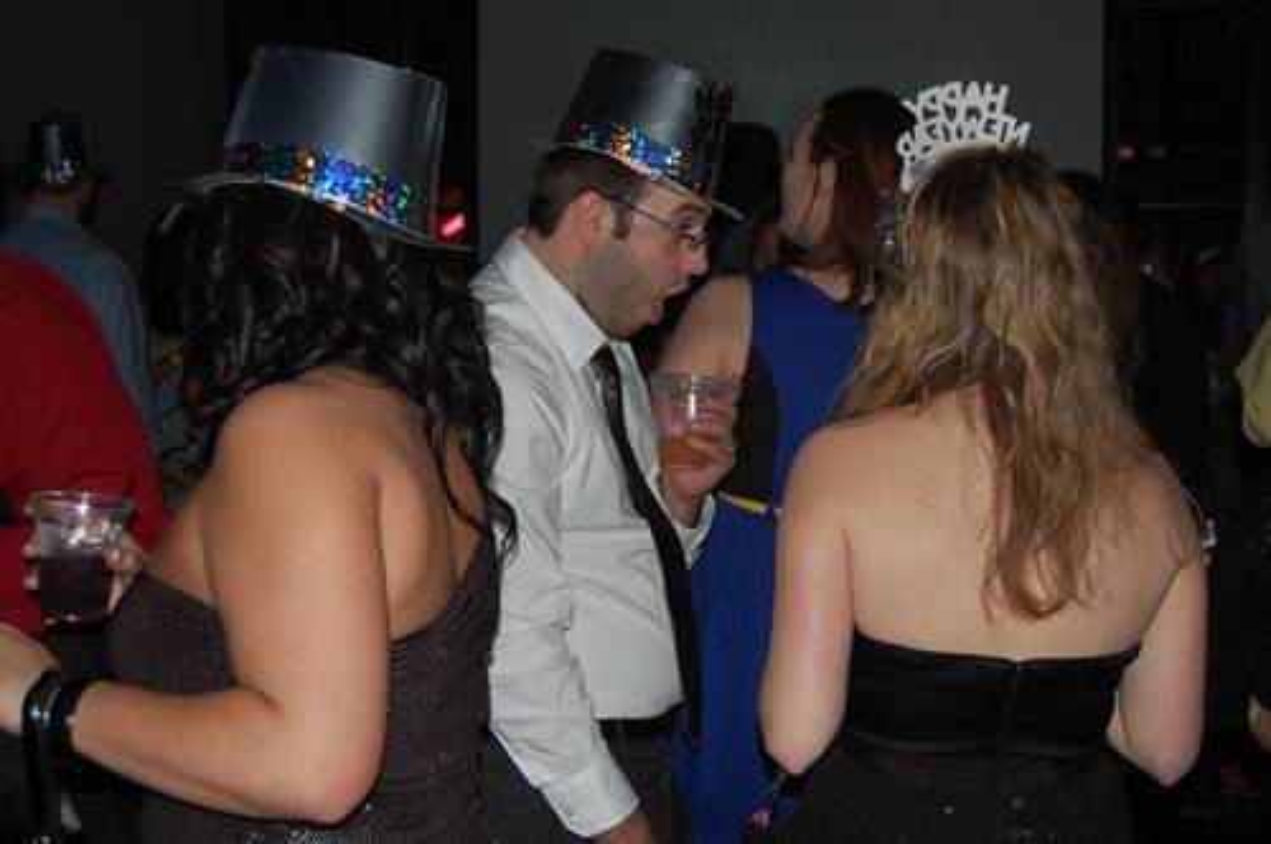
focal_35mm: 57
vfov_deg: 23.7
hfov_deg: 35.1
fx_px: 2010
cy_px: 422
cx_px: 636
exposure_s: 1/60
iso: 400
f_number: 5
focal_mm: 38
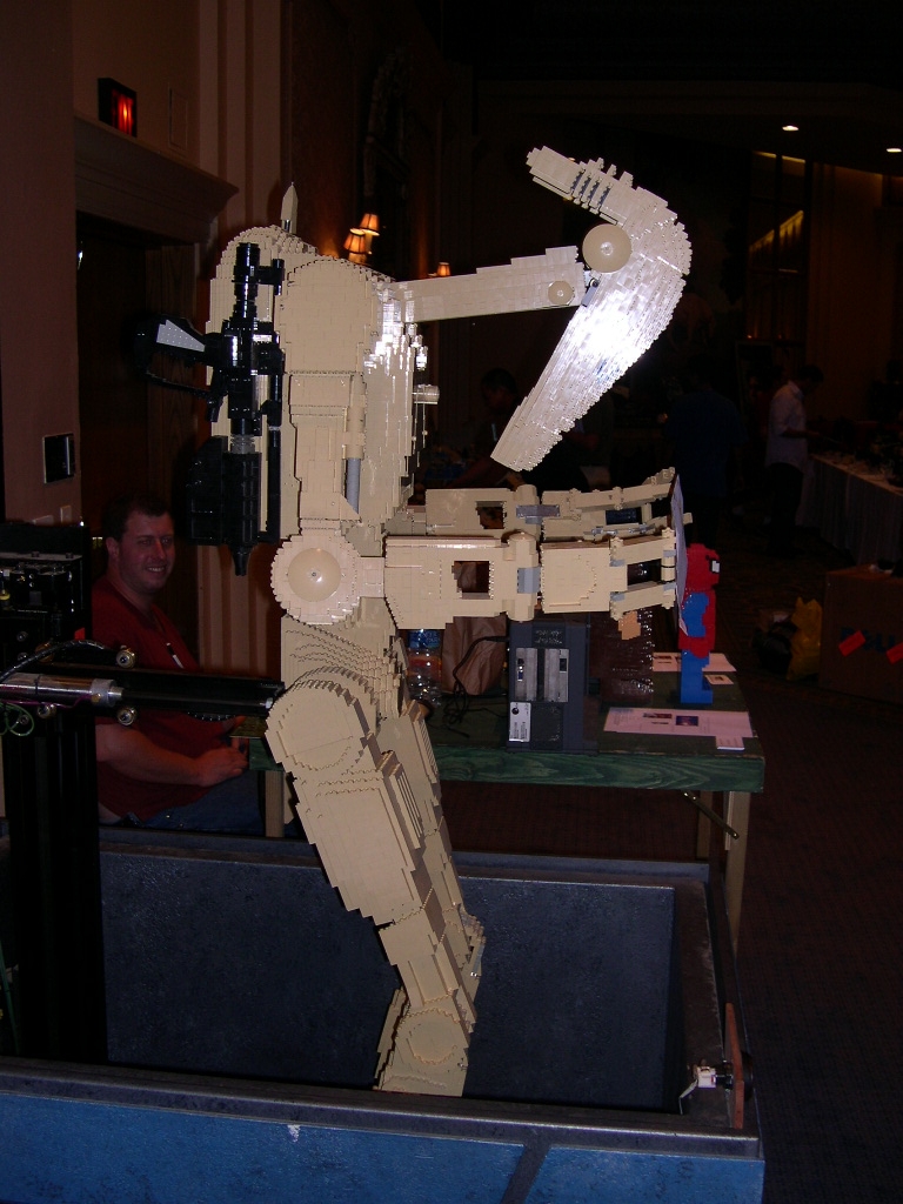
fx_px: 1322
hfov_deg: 37.7
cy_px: 602
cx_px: 452
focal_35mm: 38
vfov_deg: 49.0
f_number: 2.8
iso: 100
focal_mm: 8
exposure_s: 1/60
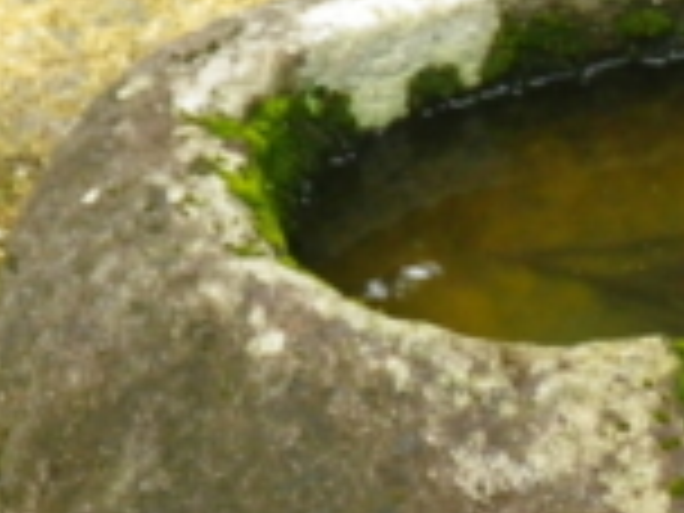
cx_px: 801
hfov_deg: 12.8
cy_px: 441
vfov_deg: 9.8
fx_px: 2984
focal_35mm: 151
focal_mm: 9.1
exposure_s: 1/80
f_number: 4.4
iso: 250
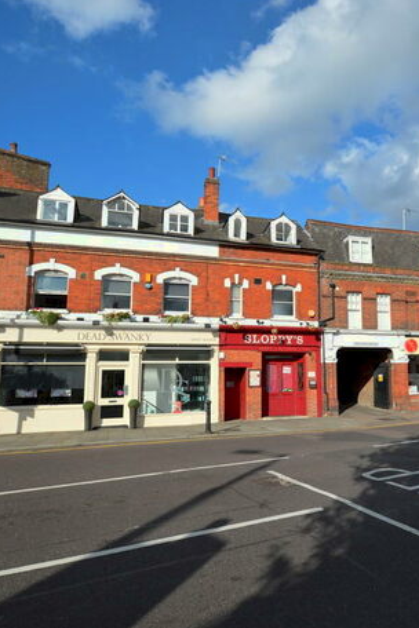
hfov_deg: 53.3
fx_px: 402
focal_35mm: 23
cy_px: 308
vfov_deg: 76.1
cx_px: 299
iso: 100
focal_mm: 10
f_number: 9
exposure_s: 1/320
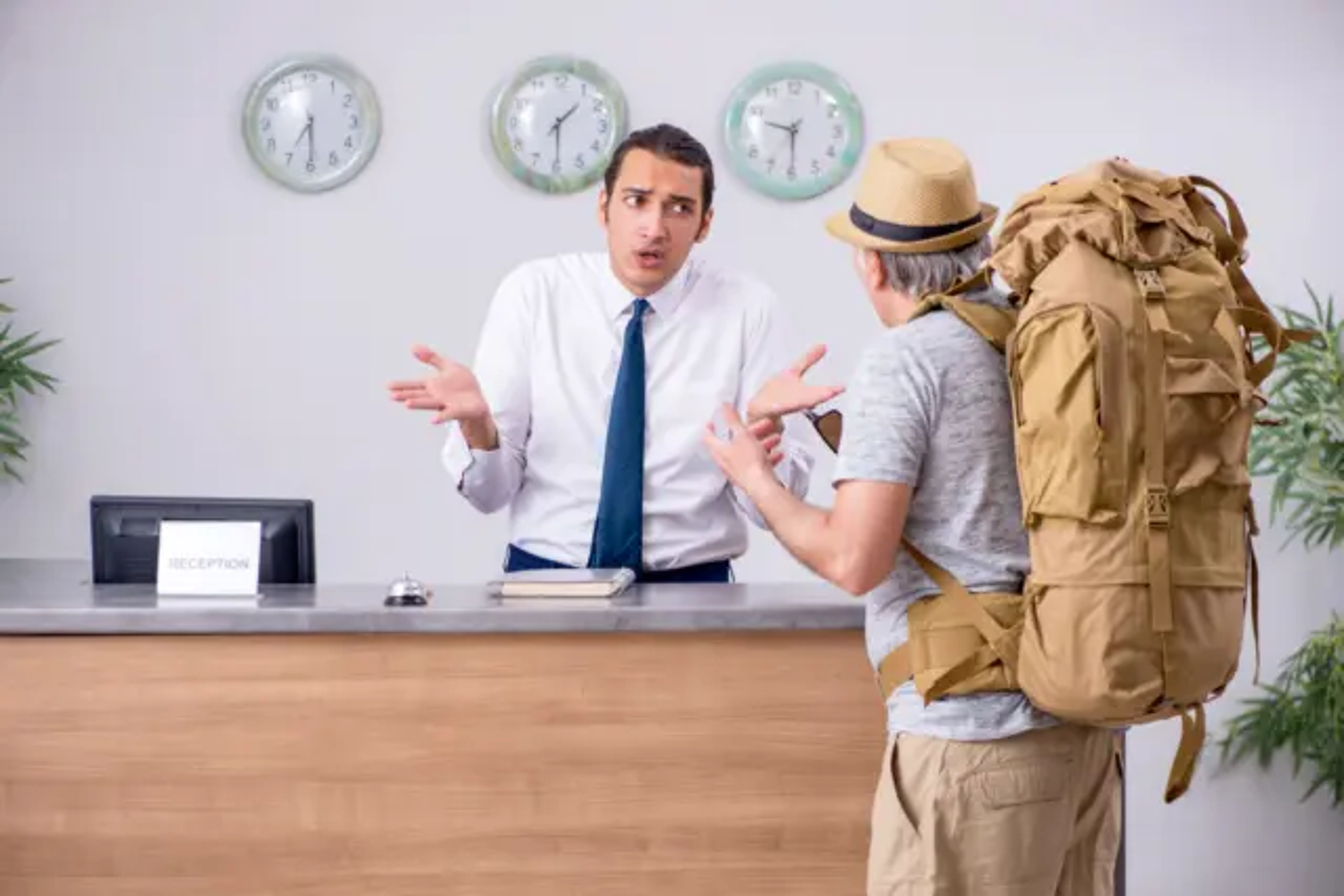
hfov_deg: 19.5
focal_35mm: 105
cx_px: 672
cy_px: 448
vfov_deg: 13.0
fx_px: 3921
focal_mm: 105
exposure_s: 1/100
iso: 125
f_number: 5
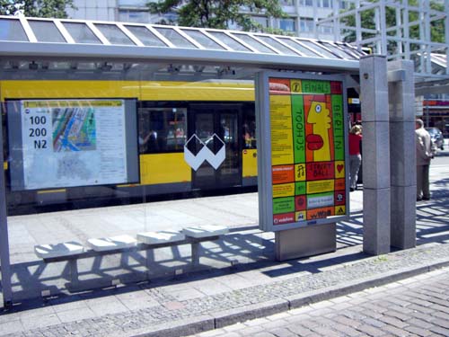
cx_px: 224
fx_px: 493
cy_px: 168
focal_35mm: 38
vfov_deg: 37.7
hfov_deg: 49.0
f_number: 2.7
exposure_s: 1/640
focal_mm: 6.2
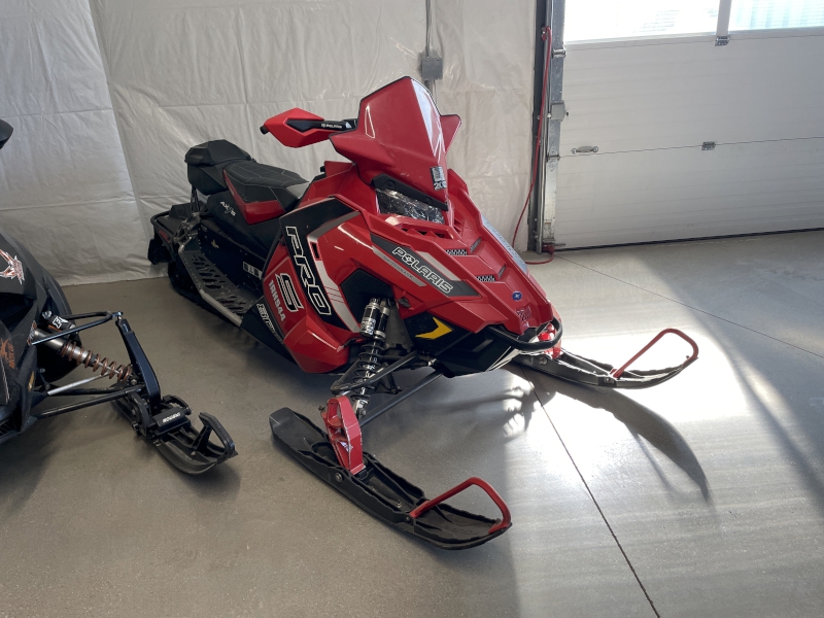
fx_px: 619
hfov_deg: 67.3
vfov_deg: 53.1
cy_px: 309
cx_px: 412
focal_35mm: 26
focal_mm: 4.2
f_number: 1.6
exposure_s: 1/120
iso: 80
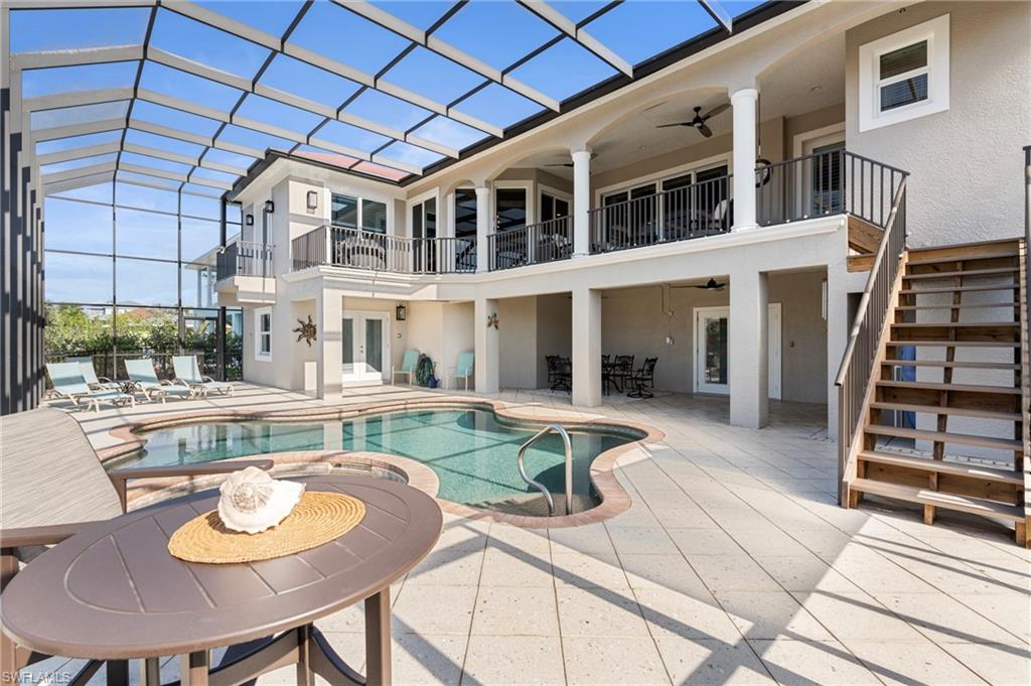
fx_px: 458
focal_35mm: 16
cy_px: 343
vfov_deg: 73.7
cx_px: 516
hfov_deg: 96.8
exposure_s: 1/50
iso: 200
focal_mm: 16
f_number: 9
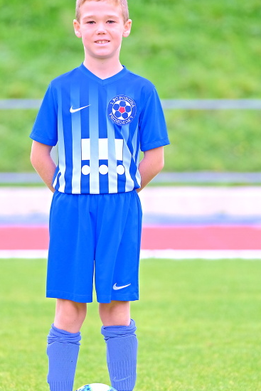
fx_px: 2576
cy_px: 211
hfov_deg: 5.8
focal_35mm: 237
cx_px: 96
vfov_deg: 8.7
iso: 320
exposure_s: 1/75
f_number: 2.8
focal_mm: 124.3
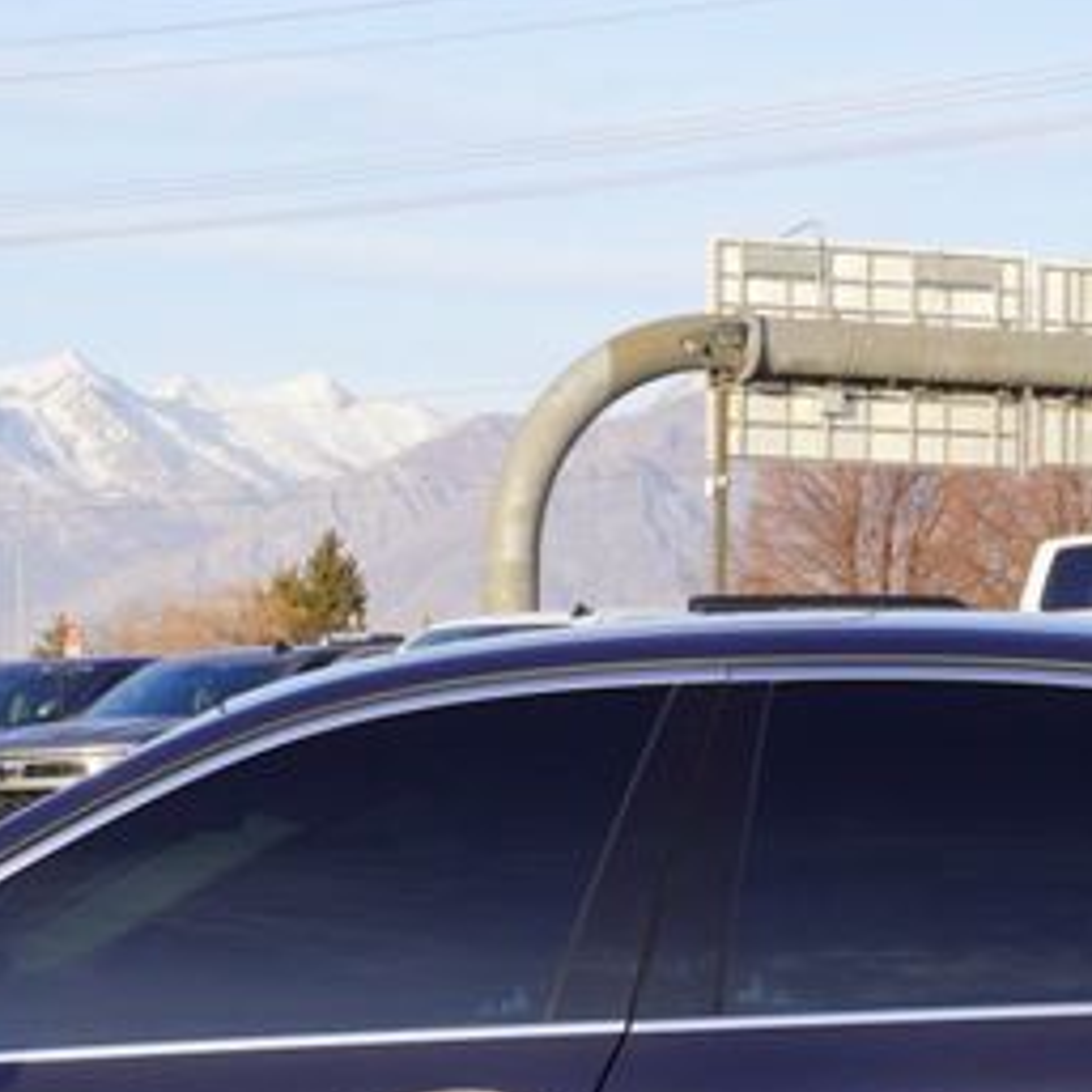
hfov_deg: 14.3
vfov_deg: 13.8
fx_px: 4354
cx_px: 569
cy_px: 1351
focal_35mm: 122
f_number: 7.1
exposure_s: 1/100
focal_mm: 24
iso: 100
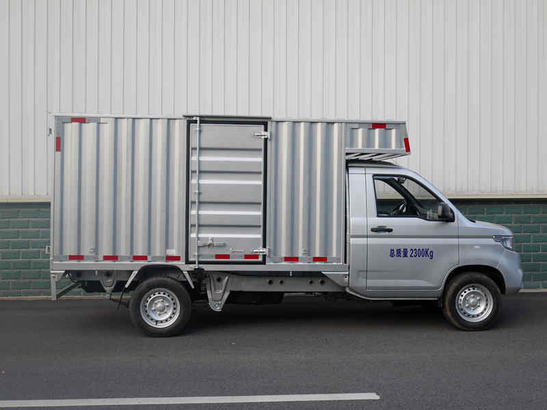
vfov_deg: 32.9
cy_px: 205
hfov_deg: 42.9
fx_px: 695
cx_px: 274
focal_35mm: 44
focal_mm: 22
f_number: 4.8
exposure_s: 1/80
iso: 200
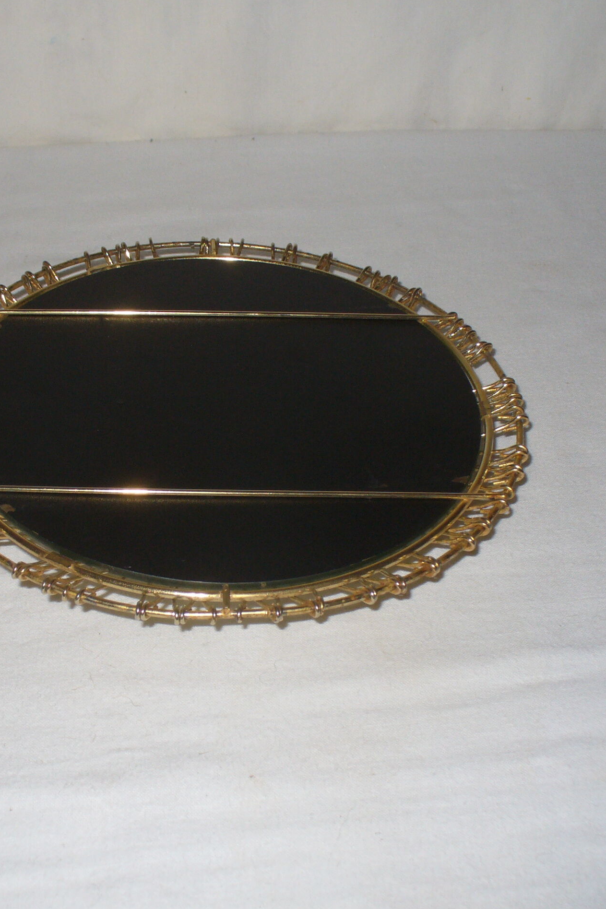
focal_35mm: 52
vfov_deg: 38.2
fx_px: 1313
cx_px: 244
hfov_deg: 25.9
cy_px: 456
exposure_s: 1/30
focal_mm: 6.1
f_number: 2.8
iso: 100
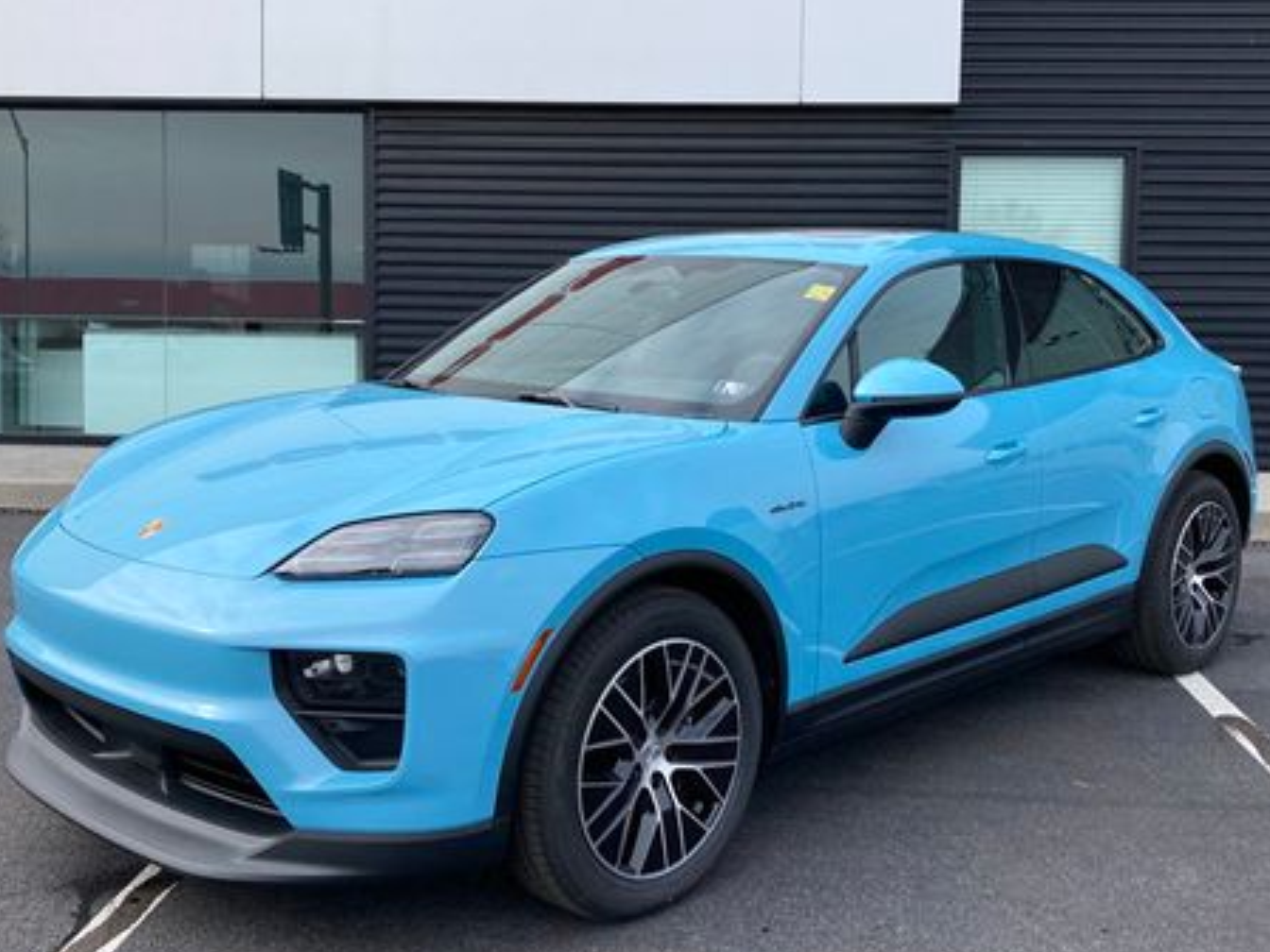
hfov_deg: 46.8
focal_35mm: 40
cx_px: 661
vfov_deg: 35.9
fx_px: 1468
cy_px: 448
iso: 20
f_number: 1.8
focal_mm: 3.99
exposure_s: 1/827
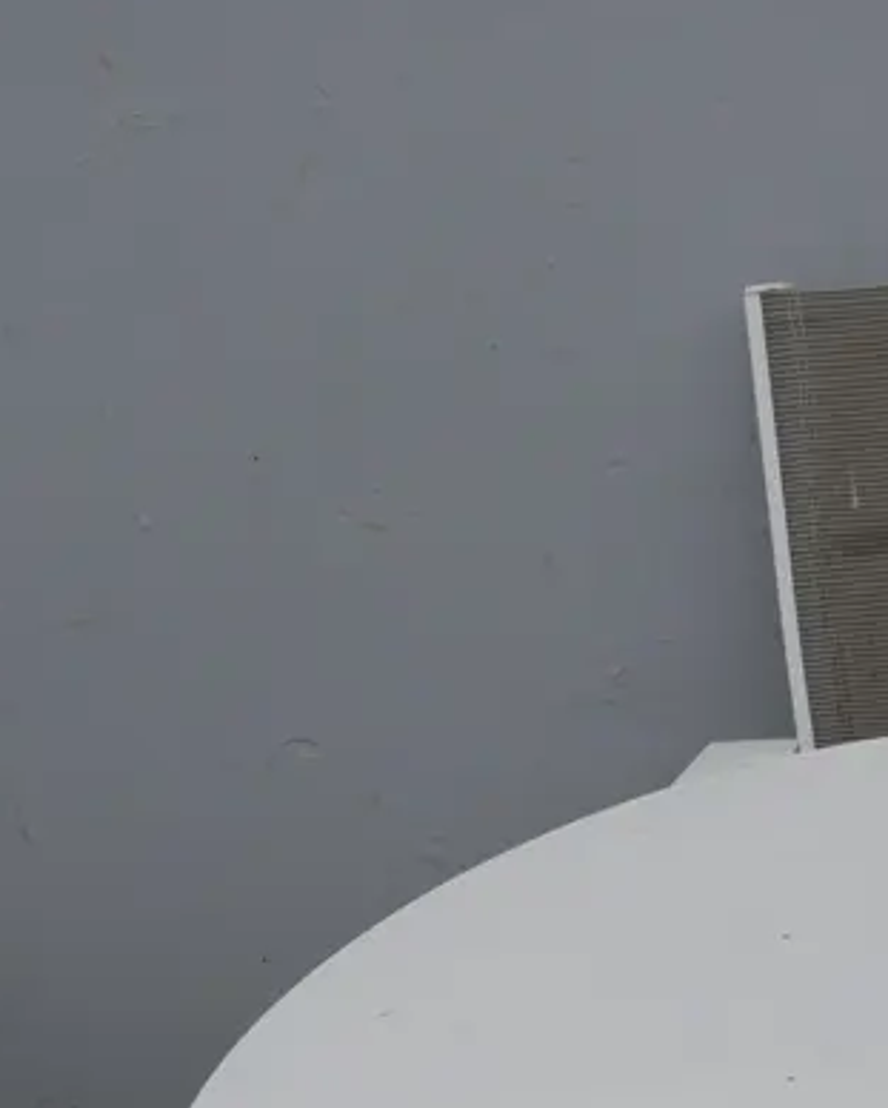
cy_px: 1365
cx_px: 821
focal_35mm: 103
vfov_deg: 17.6
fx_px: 3380
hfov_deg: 14.8
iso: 200
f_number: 7.1
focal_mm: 20
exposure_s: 1/200
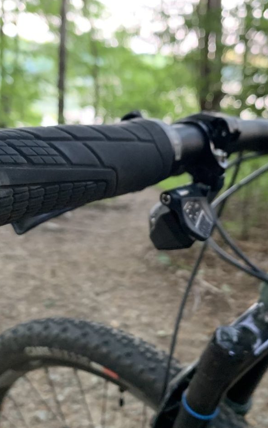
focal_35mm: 45
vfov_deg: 44.2
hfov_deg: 28.5
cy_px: 244
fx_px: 526
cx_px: 155
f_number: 1.8
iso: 400
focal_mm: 4.25
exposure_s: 1/40
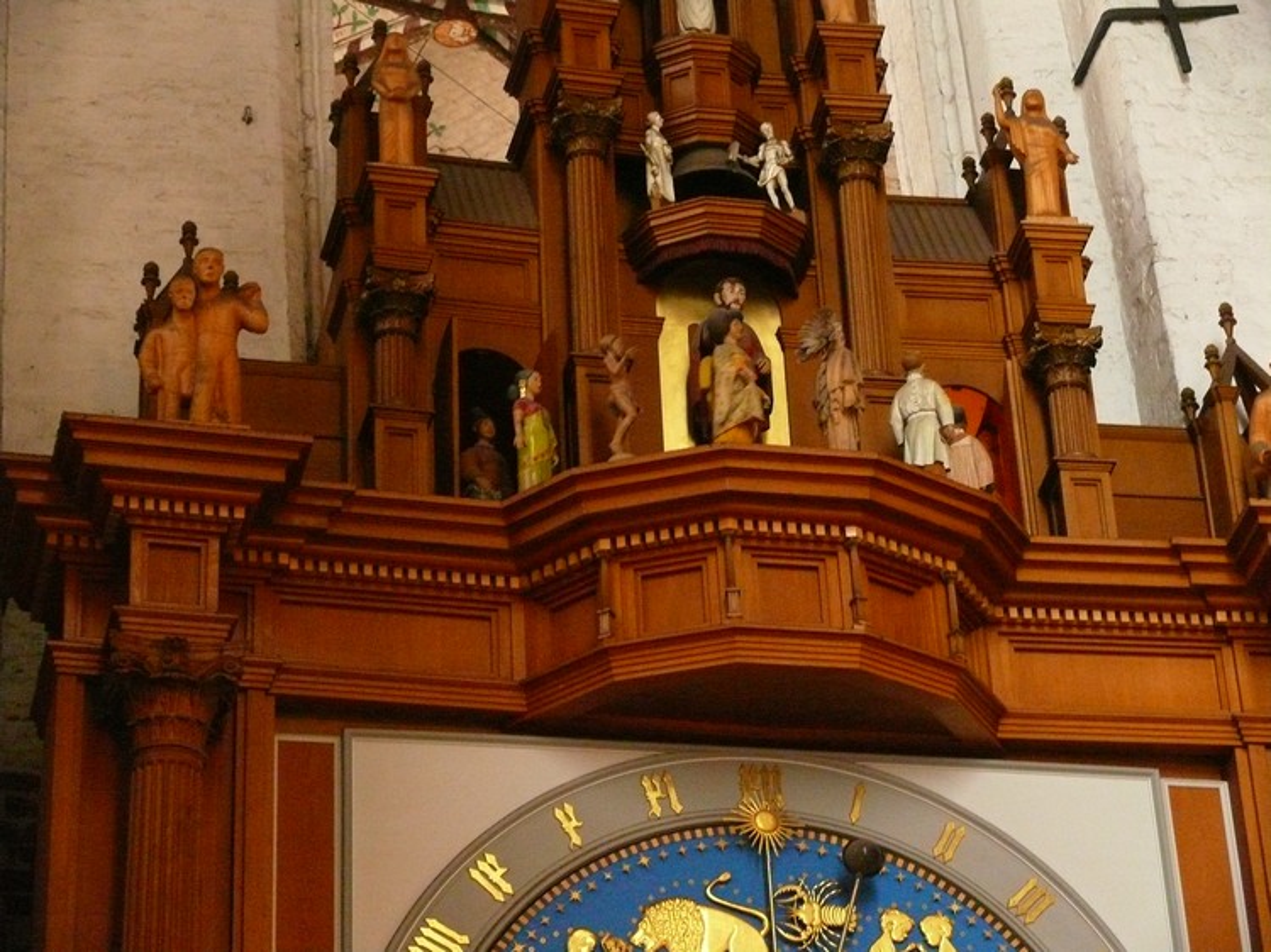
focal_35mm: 100
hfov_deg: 19.6
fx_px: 3671
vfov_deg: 14.8
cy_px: 476
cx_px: 636
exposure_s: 1/10
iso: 800
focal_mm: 21.2
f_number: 3.2
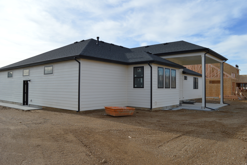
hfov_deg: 67.4
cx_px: 124
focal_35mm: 27
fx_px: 185
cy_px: 82
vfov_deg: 47.9
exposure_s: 1/320
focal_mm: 18
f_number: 9
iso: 100
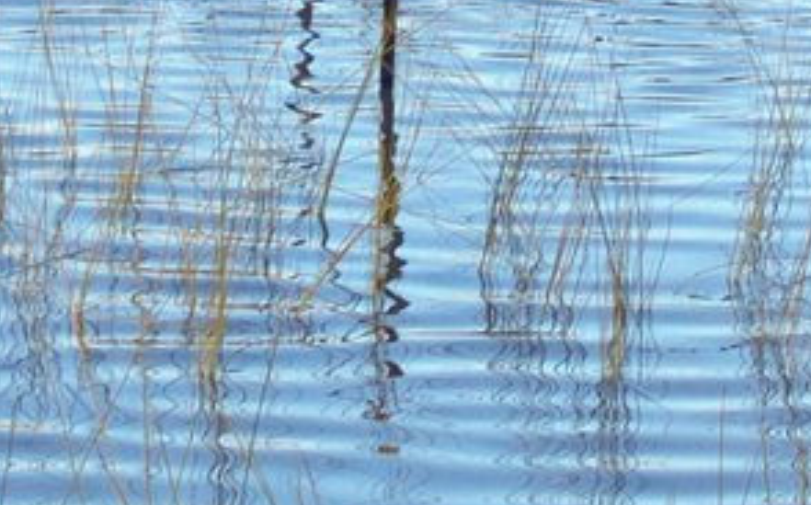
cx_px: 728
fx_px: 6932
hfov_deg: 6.7
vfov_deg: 4.2
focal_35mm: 314
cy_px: -150
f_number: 4.3
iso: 105
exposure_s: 1/223
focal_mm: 14.3
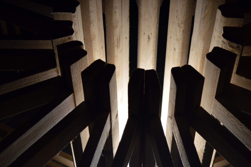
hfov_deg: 31.5
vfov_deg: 21.2
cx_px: 155
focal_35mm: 64
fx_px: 444
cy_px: 49
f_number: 4.2
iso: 800
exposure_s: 1/500
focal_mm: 29
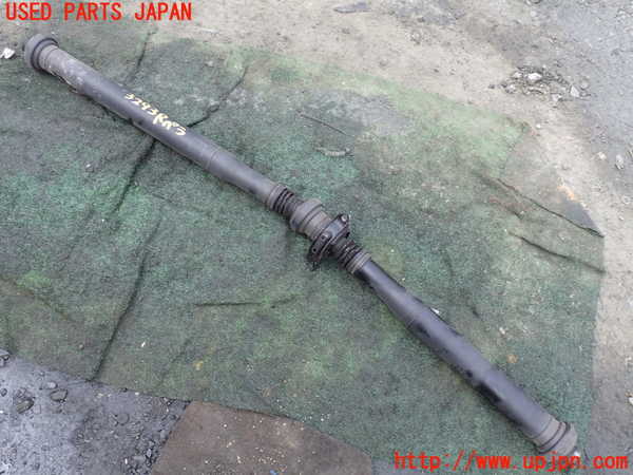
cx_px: 316
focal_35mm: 30
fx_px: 549
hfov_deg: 60.0
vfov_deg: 46.8
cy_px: 238
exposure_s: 1/160
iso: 100
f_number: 3.2
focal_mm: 5.4
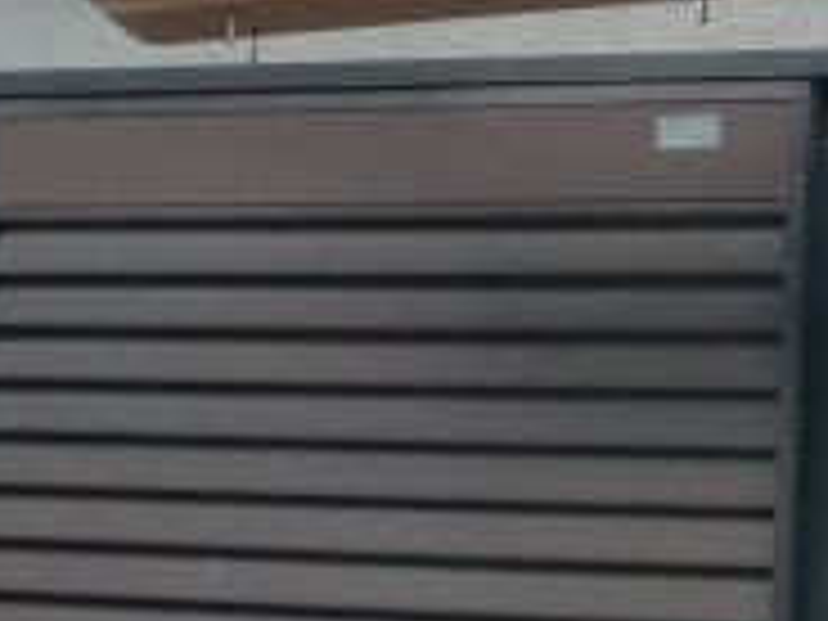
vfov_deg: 11.1
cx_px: 918
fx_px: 3157
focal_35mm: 132
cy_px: 27
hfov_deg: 14.6
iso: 64
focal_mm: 6.66
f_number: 3.9
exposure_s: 1/125
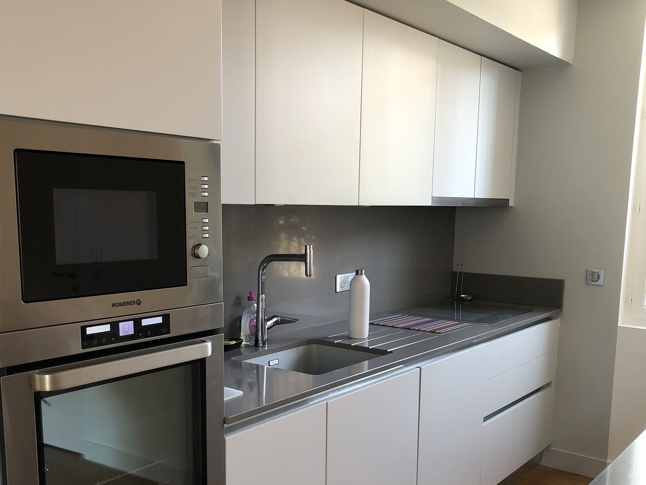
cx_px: 324
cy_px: 333
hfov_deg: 49.0
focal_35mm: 38
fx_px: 709
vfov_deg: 37.2
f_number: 1.8
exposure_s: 1/15
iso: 40
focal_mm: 4
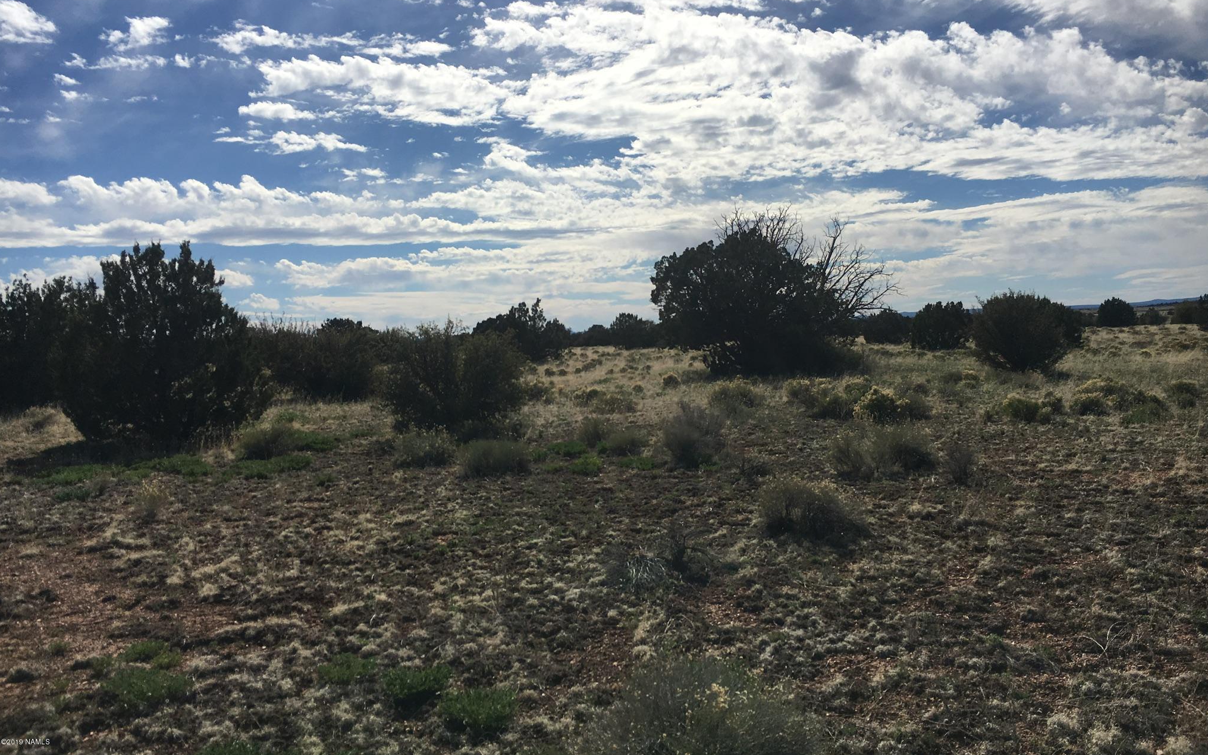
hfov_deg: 61.2
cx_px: 607
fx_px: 1020
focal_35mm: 31
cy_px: 315
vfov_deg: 40.5
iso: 25
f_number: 2.2
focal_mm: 4.15
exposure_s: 1/5495
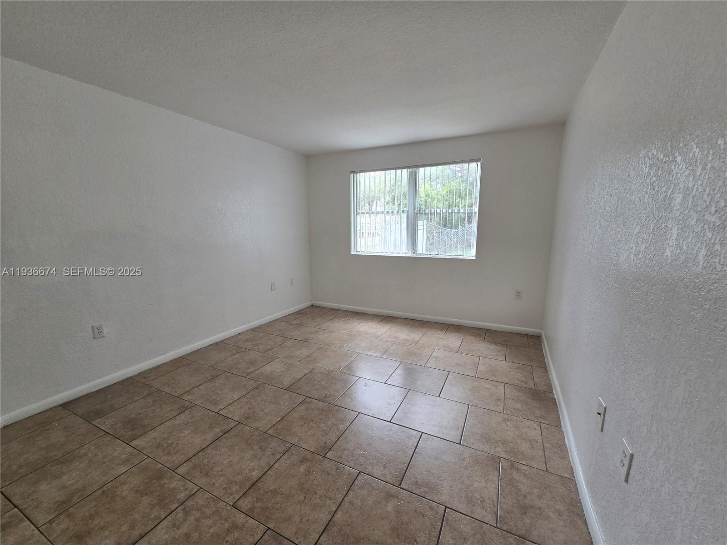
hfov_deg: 106.2
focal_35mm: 13
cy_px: 272
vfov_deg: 89.9
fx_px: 273
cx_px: 364
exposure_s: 1/120
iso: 80
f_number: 2.2
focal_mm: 2.2
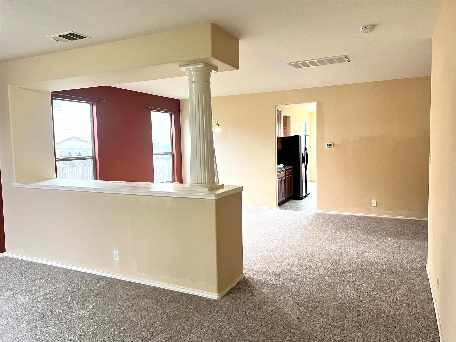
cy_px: 171
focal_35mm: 26
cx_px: 228
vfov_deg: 53.1
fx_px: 343
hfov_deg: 67.3
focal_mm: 5.7
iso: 125
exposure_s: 1/60
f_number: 1.5
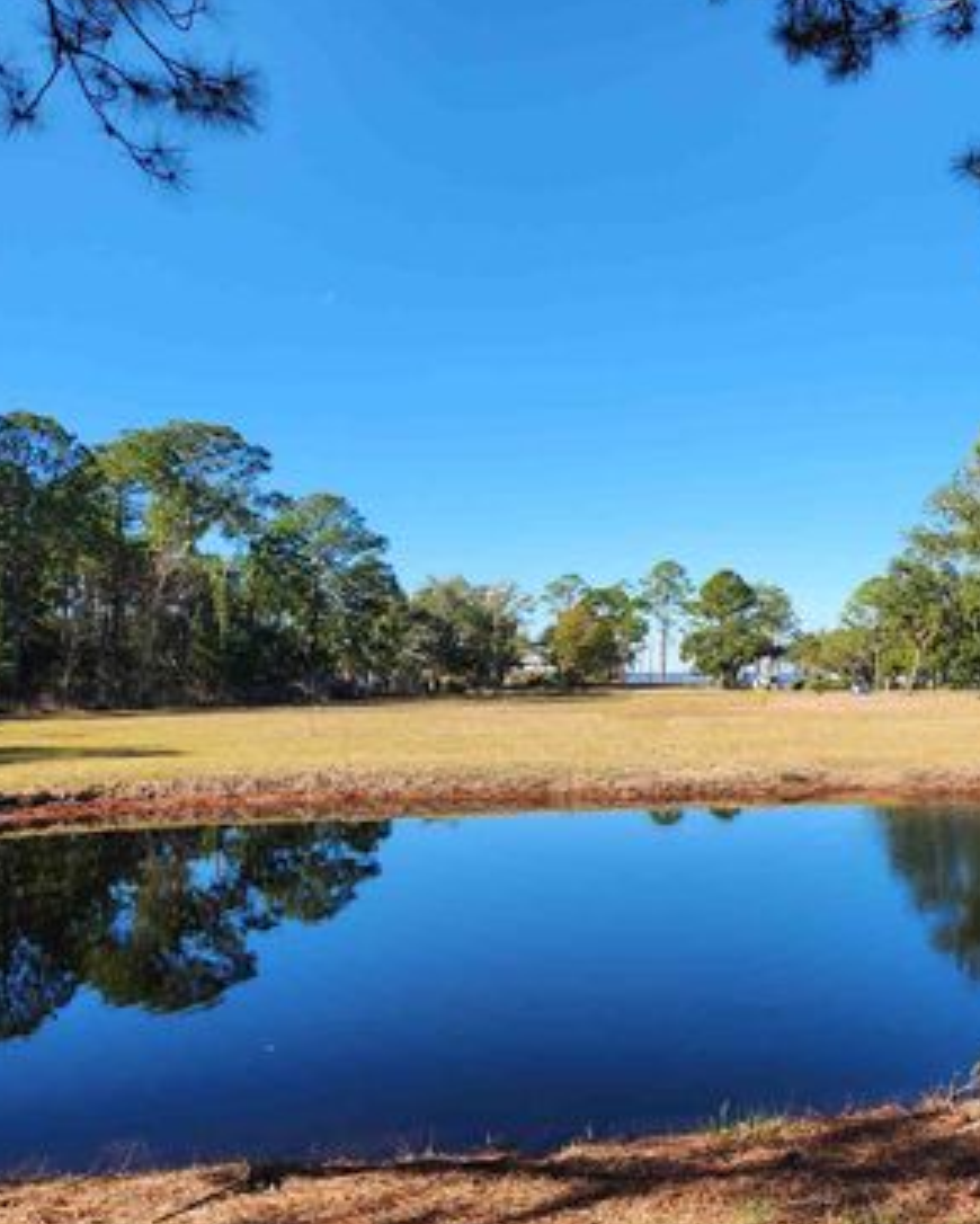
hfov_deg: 45.1
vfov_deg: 57.2
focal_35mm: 31
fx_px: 1123
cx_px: 767
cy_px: 614
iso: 20
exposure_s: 1/880
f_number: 1.8
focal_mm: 5.4
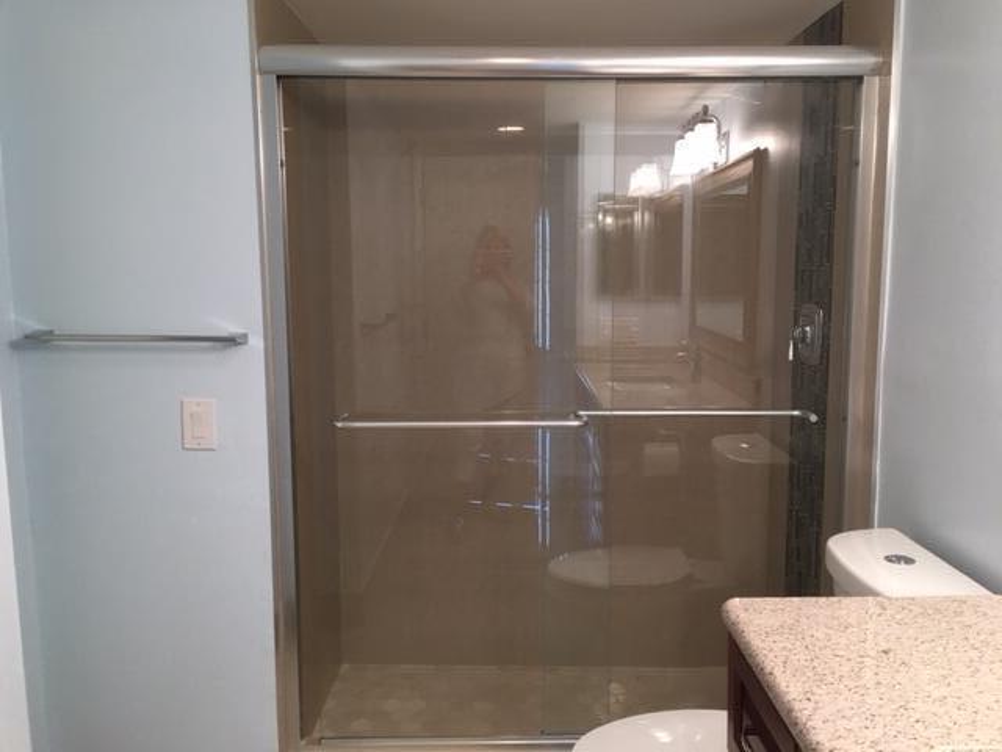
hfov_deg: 61.7
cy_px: 376
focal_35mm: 29
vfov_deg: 48.2
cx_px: 501
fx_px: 839
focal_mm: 4.15
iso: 50
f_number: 2.2
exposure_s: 1/15
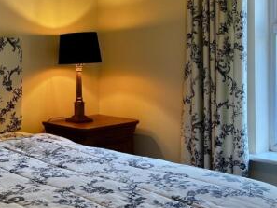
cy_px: 57
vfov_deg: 28.2
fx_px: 408
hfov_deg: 36.0
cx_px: 49
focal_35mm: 51
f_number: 1.6
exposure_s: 1/100
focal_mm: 5.1
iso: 125
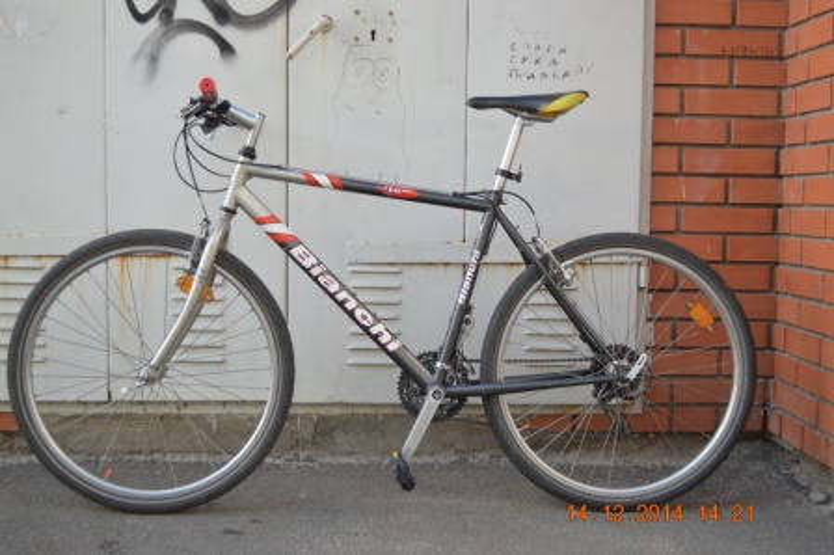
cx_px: 417
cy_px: 278
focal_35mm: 42
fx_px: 972
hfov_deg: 46.4
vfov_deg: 31.8
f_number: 4.5
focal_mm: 28
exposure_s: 1/100
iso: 100
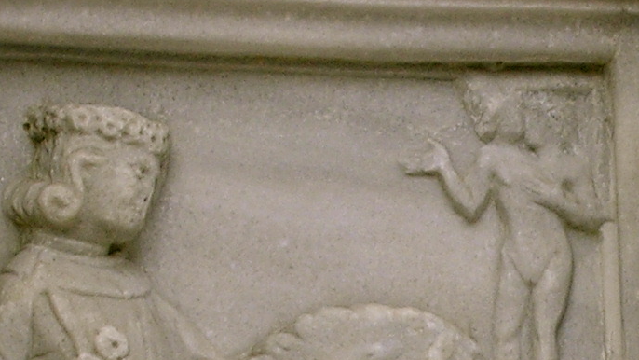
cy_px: 707
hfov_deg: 5.8
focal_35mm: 374
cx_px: 685
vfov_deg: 3.2
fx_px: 6337
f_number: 4.9
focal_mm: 17.4
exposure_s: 1/67.2
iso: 50
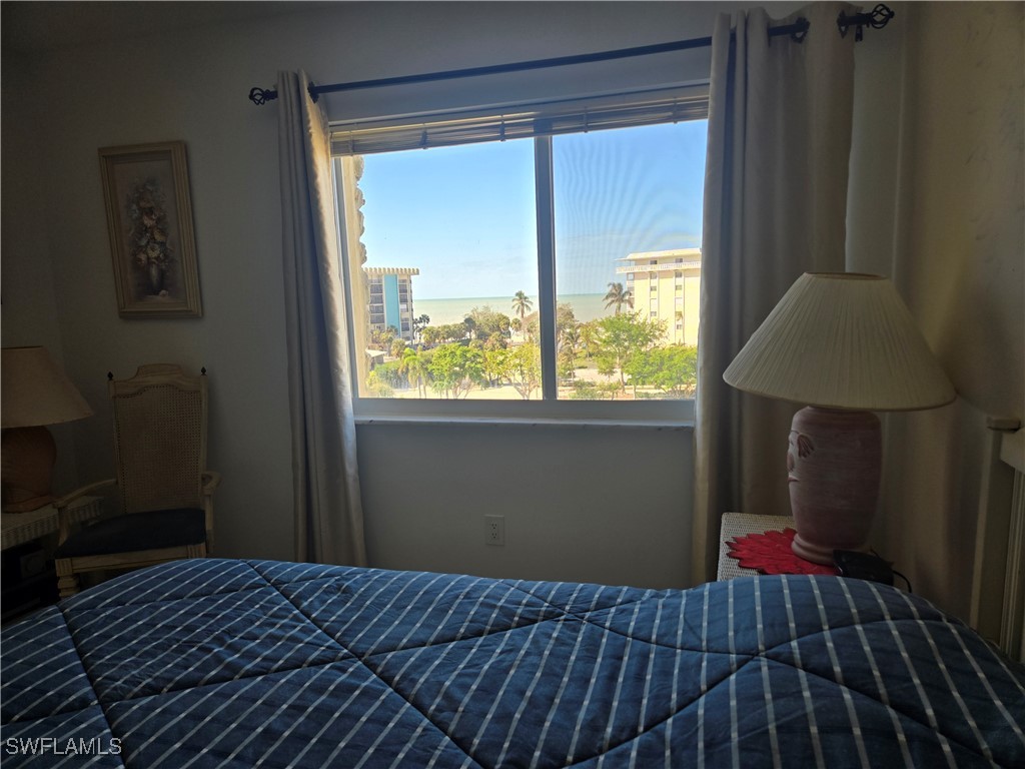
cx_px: 512
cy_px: 384
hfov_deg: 73.9
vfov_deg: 58.9
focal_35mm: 23
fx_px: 681
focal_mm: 5.4
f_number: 1.8
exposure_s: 1/244
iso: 25
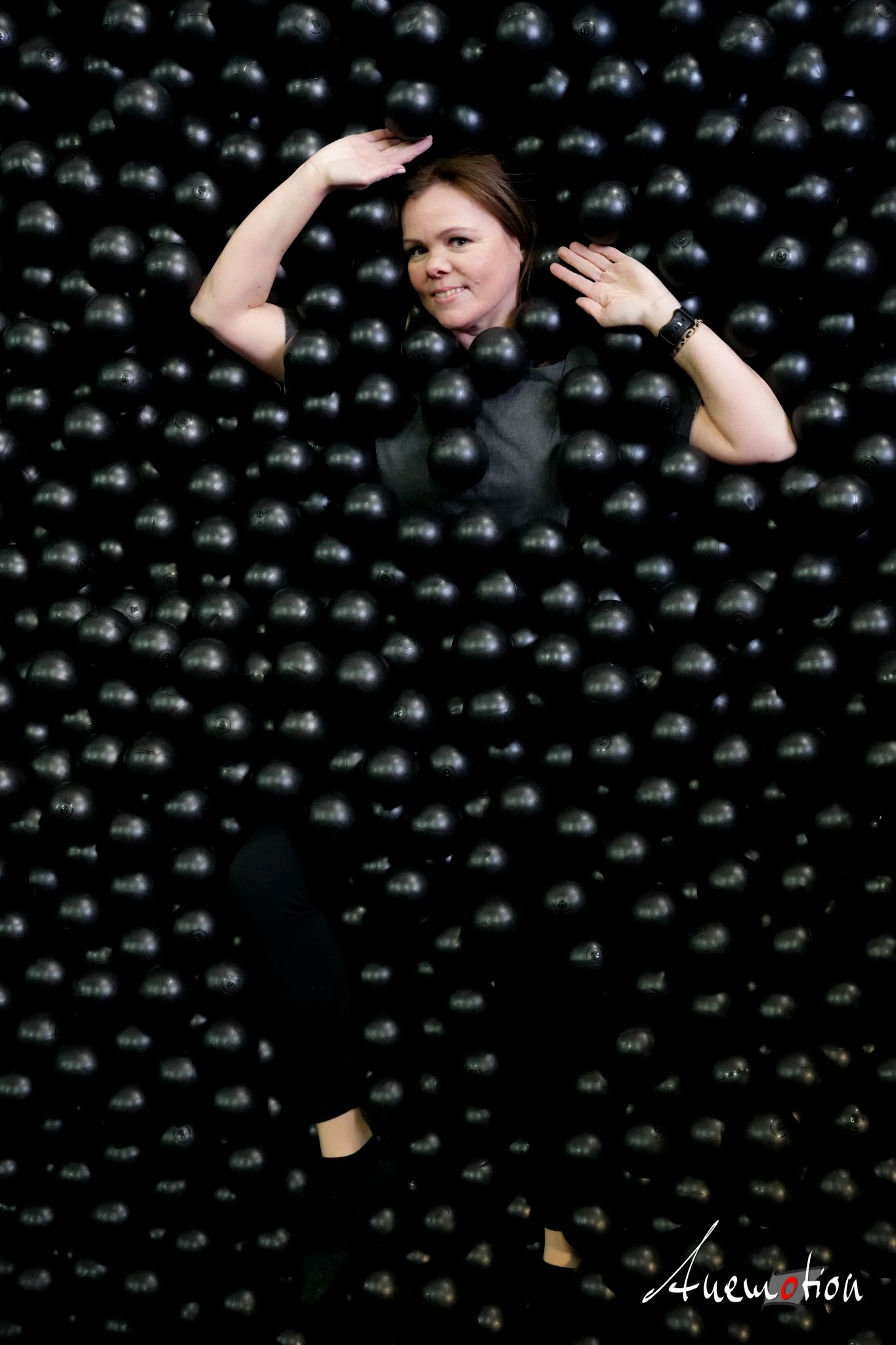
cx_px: 448
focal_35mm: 35
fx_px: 1307
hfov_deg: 37.8
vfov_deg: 54.4
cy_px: 672
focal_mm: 35
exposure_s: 1/160
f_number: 7.1
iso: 12800
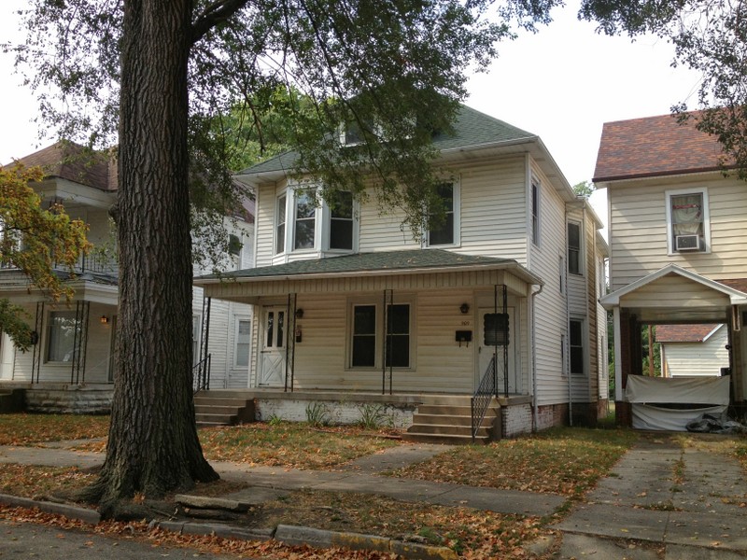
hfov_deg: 52.6
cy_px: 280
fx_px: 755
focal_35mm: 35
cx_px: 374
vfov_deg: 40.7
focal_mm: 4.28
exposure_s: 1/756
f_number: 2.4
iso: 50
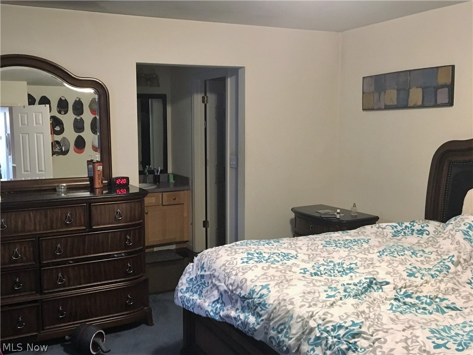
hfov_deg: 61.7
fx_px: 396
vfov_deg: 48.2
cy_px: 178
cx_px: 236
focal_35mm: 29
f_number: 2.2
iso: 200
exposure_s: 1/20
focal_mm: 4.15
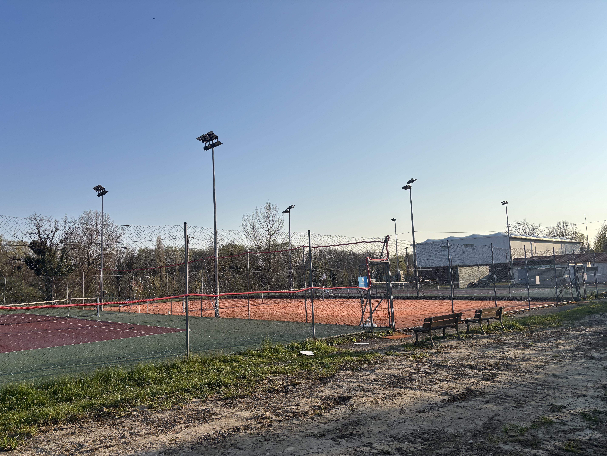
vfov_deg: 53.1
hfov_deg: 67.3
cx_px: 304
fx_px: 456
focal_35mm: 26
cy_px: 228
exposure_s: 1/4425
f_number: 1.6
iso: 50
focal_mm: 5.96
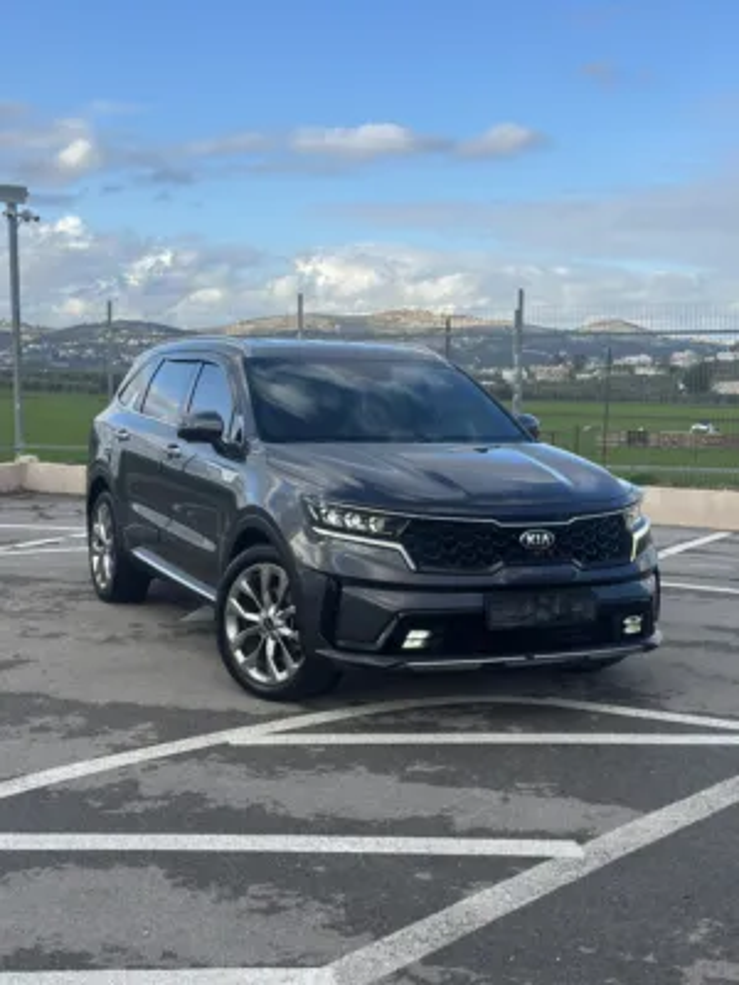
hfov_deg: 30.3
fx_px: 1366
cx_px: 370
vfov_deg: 39.7
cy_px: 492
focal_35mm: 48
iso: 80
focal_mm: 6.86
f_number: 1.78
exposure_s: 1/2732
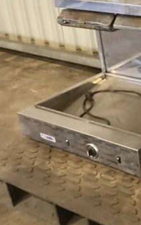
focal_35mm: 62
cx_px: 176
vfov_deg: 32.9
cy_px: 100
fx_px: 381
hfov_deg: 19.6
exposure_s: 1/33
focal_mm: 3.3
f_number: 2.4
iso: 320
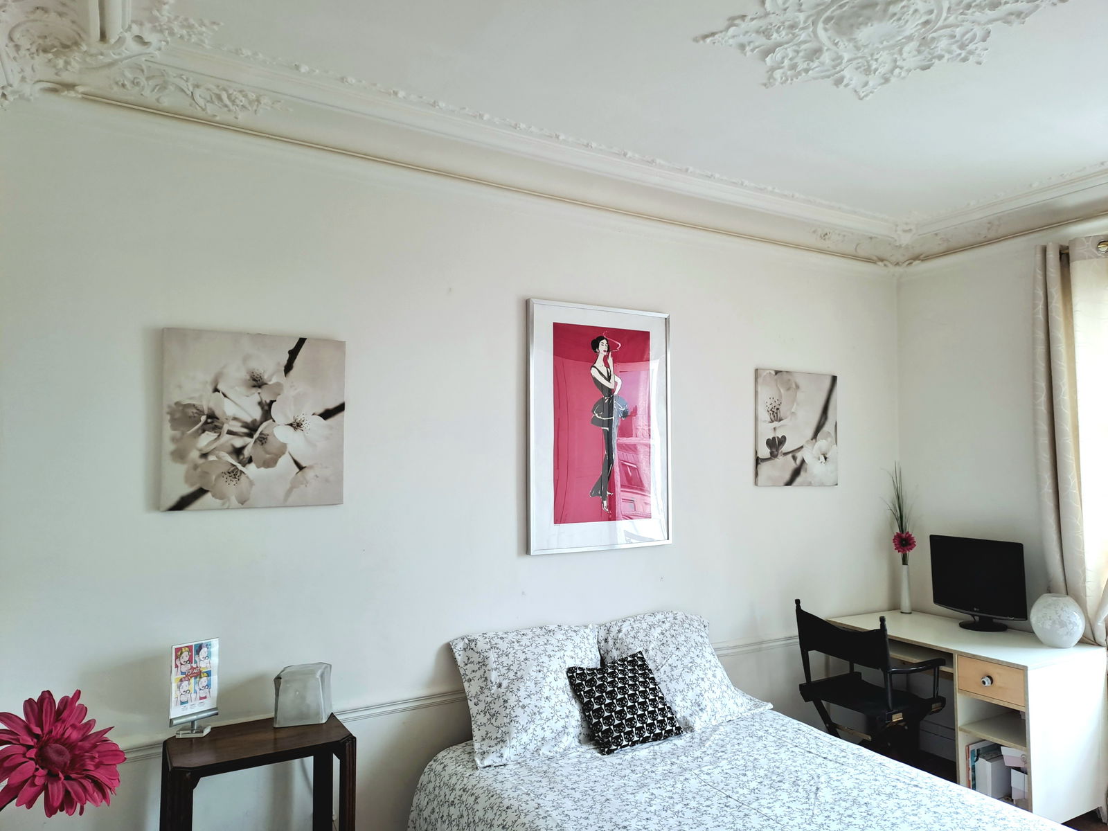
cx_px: 554
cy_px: 416
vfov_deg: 54.9
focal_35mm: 25
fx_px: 800
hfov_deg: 69.4
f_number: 1.8
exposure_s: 1/100
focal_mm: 4.65
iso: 64
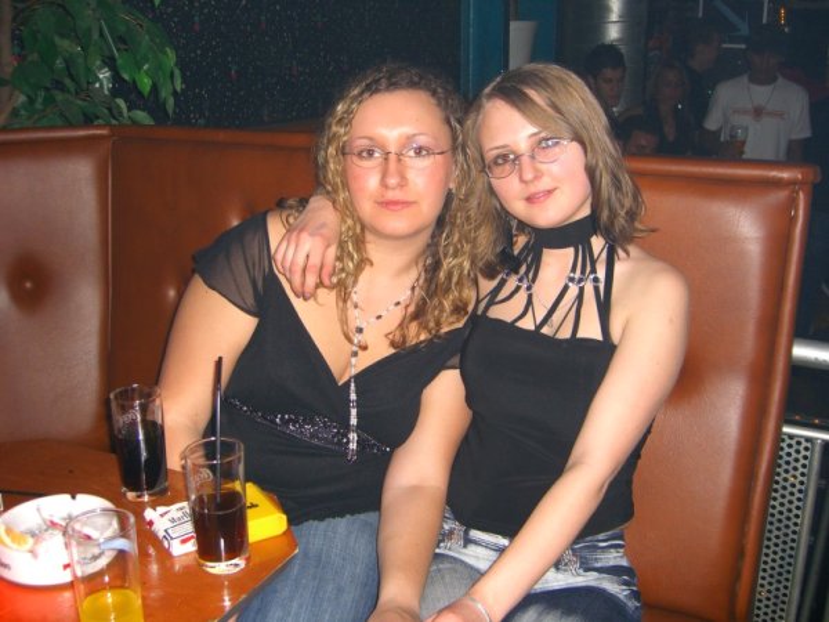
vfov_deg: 37.7
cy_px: 311
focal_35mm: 38
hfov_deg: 49.0
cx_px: 414
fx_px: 910
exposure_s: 1/60
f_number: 2.8
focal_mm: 7.9
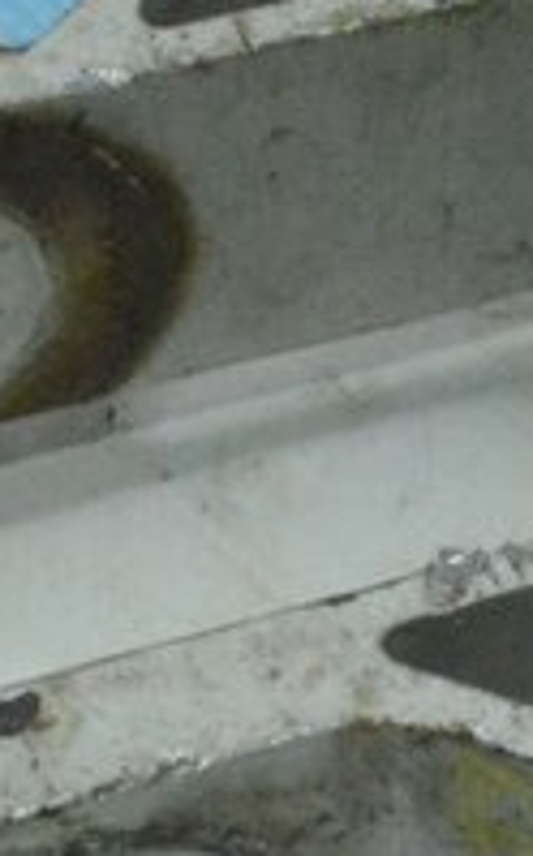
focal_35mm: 220
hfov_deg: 5.9
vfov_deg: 9.5
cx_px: 924
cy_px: 536
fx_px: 5124
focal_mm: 28
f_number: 29
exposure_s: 1/60
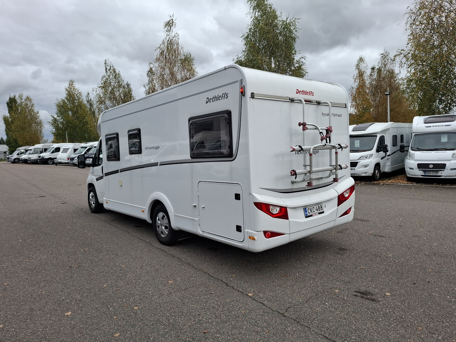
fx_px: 303
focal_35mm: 23
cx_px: 228
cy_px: 171
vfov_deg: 58.9
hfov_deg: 73.9
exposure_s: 1/463
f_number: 1.8
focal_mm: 5.54
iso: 50
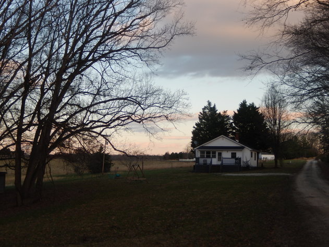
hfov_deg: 37.5
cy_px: 124
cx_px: 164
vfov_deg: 28.6
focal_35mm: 51
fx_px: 485
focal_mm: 9.2
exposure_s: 1/200
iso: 125
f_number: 4.5
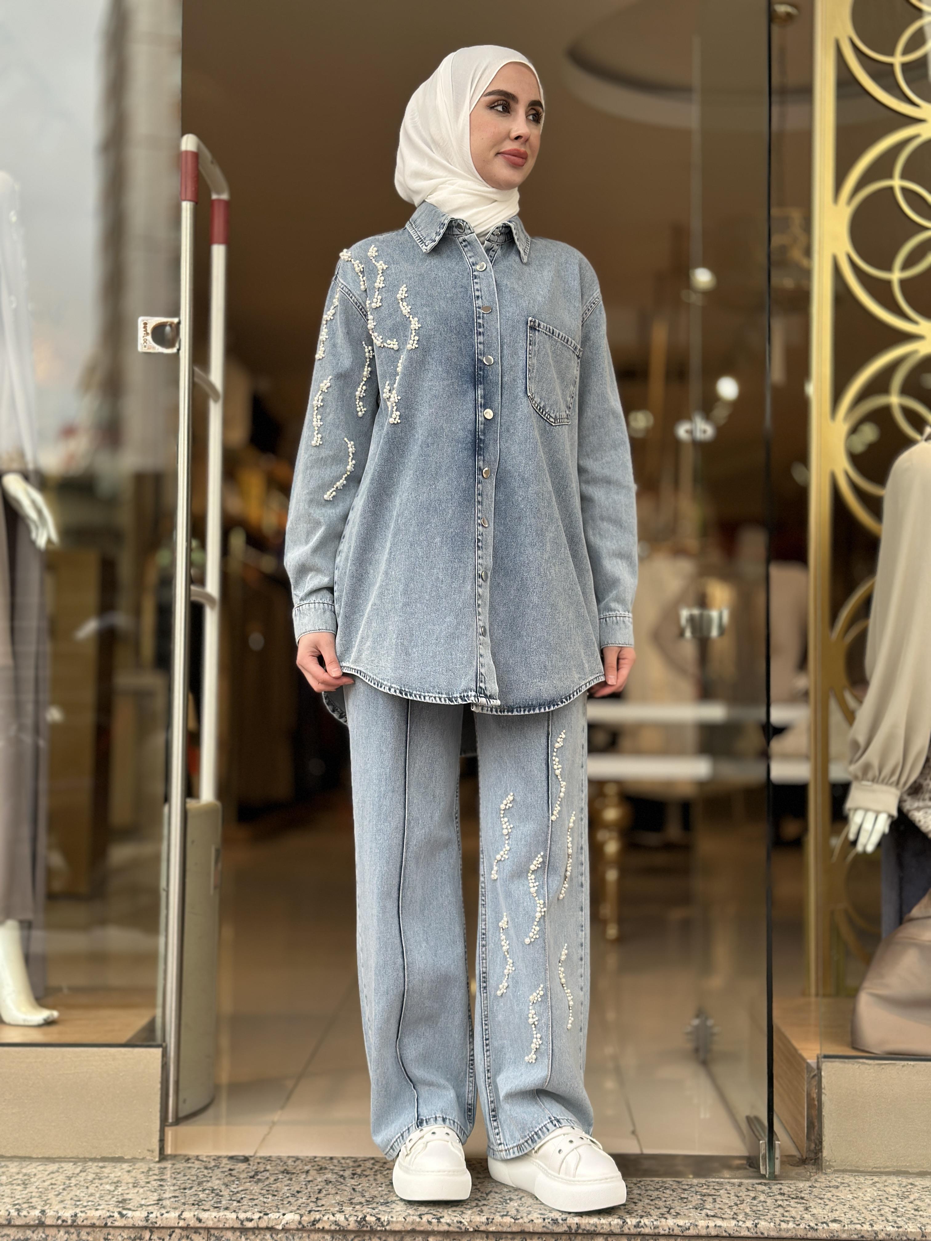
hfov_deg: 30.3
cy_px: 620
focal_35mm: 48
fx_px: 1721
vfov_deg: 39.7
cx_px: 466
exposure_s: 1/390
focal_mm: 6.86
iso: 80
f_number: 1.78
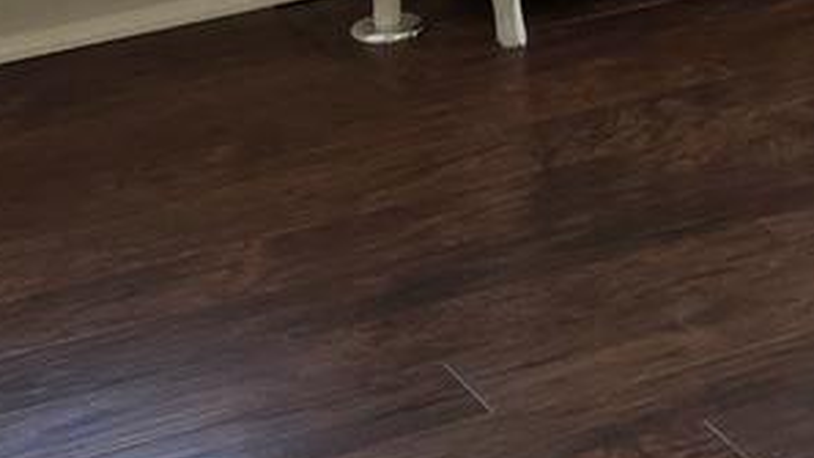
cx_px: 2042
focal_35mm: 173
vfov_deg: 6.8
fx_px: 3734
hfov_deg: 10.5
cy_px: -513
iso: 40
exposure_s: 1/180
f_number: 1.8
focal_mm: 5.4
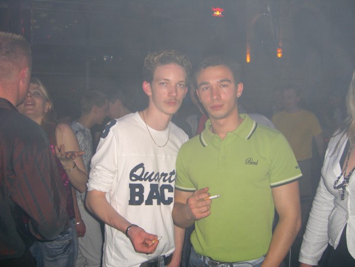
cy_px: 134
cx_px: 178
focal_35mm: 38
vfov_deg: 37.7
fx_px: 390
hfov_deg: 49.0
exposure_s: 1/60
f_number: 2.8
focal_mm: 7.9
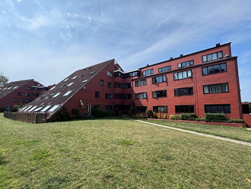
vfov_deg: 81.7
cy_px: 100
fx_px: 109
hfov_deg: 98.0
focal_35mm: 15
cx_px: 118
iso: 40
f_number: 2.2
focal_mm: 2.22
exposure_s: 1/1160
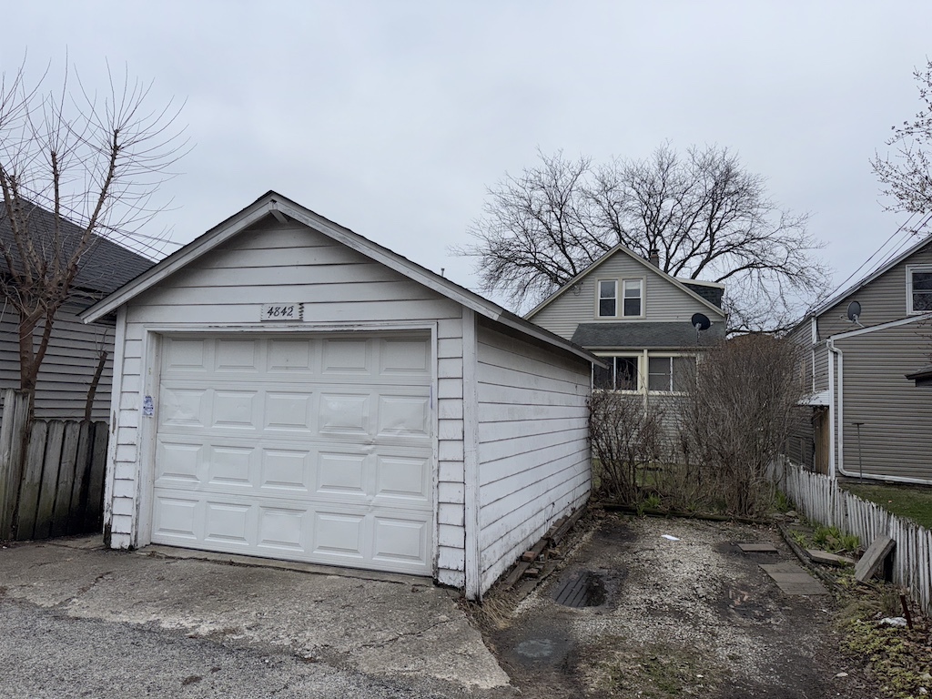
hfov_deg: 71.6
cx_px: 466
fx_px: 646
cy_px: 350
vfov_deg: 56.8
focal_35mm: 24
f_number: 1.78
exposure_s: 1/7937
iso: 50
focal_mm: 6.76
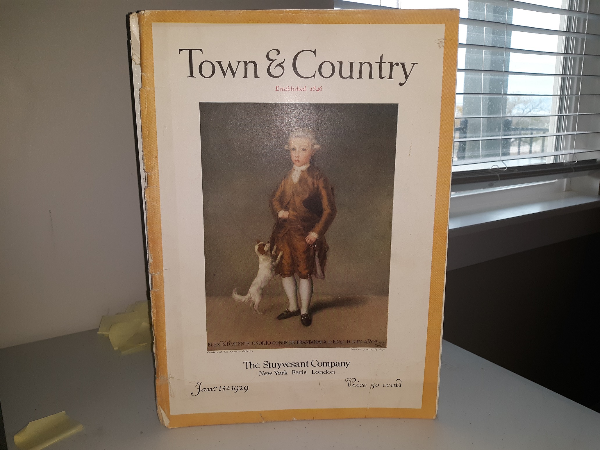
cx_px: 300
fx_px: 485
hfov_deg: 63.4
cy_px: 225
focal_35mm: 28
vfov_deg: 49.7
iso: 50
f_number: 1.7
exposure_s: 1/100
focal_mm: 3.7
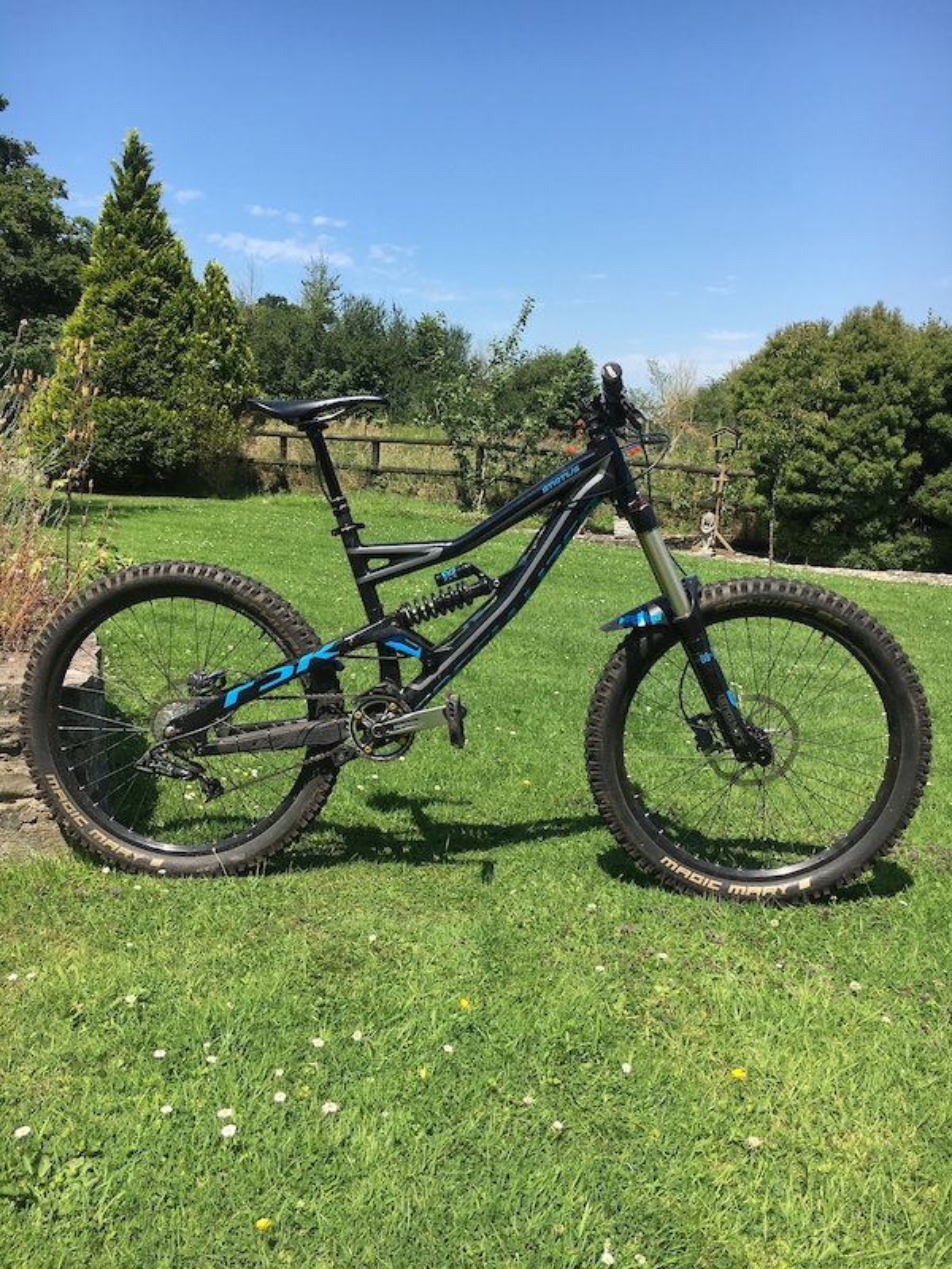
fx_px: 1063
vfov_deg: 61.7
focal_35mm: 29
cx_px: 476
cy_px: 634
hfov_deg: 48.2
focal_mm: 4.15
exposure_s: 1/1068
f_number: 2.2
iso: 25
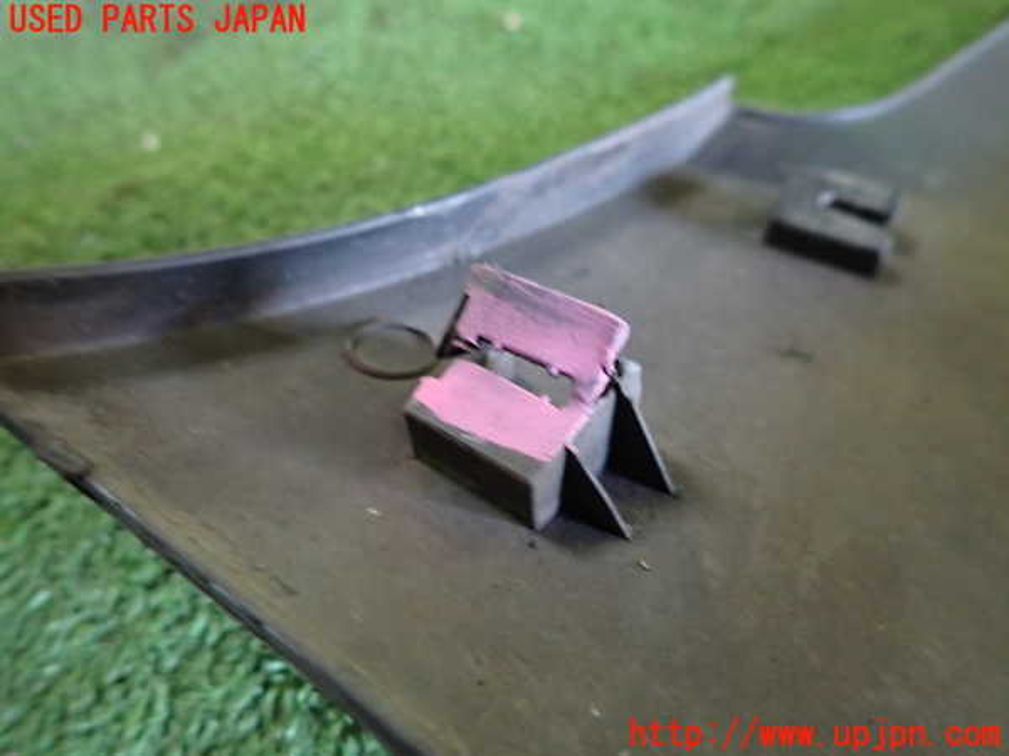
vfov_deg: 54.9
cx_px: 504
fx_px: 729
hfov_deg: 69.4
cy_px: 378
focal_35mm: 25
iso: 640
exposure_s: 1/30
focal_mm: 4.5
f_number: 2
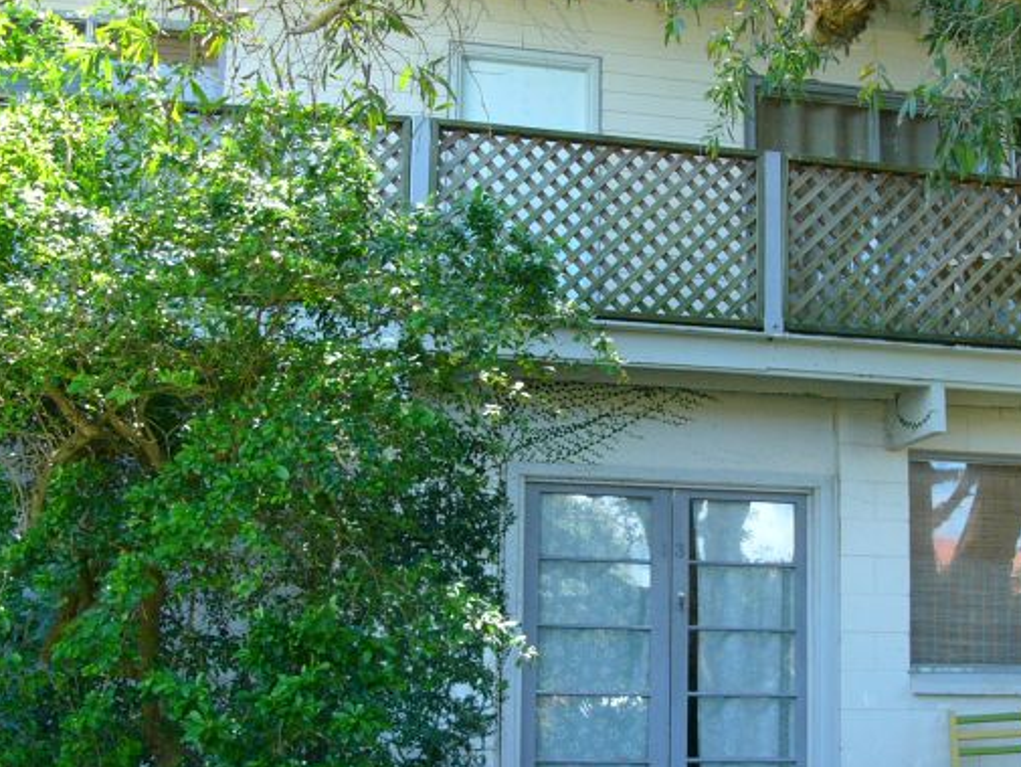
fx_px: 1682
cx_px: 627
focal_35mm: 57
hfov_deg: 33.6
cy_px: 423
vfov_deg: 25.7
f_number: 2.8
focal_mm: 6
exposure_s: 1/100
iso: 100
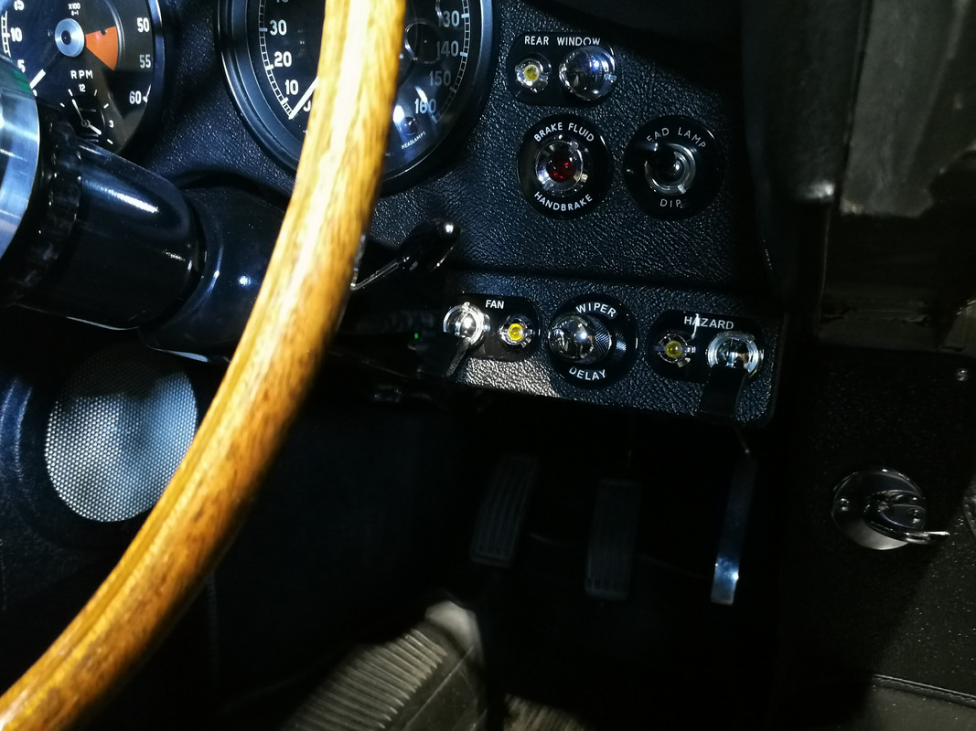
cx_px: 488
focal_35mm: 29
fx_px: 818
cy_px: 366
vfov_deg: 48.2
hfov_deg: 61.7
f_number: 2.2
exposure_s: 1/16.7
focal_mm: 3.95
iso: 1000
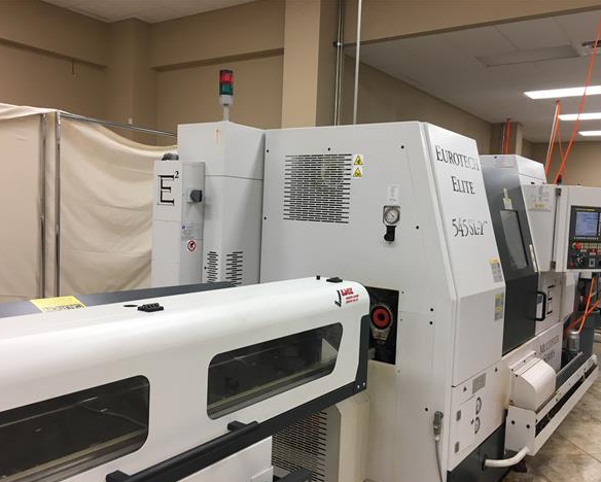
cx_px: 320
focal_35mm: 31
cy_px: 245
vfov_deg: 47.2
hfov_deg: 57.1
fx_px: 552
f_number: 2.2
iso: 50
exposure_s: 1/30
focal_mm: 4.15
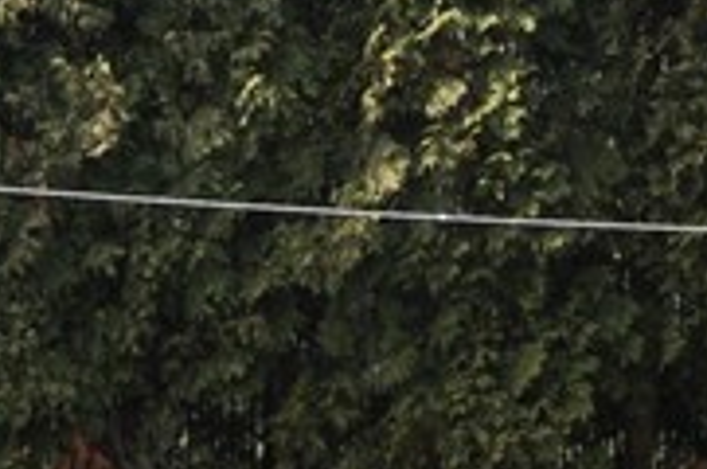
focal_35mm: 226
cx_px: 508
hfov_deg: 9.1
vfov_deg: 6.0
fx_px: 4431
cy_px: 543
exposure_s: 1/100
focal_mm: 25
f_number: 10
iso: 200
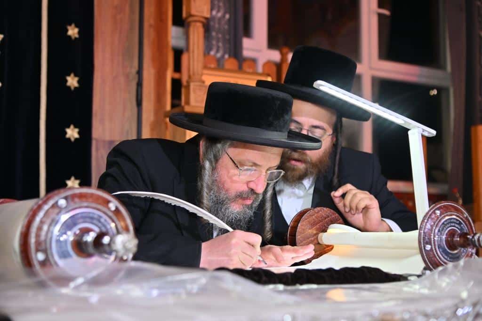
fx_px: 669
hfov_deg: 39.6
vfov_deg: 27.0
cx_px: 241
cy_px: 160
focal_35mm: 50
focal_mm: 50
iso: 500
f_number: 4
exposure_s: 1/160
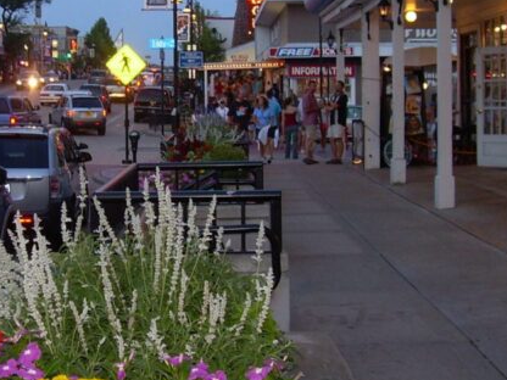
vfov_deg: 20.0
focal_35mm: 73
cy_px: 101
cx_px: 126
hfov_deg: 26.3
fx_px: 1069
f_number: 2.8
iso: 50
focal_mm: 6.3
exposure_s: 1/30
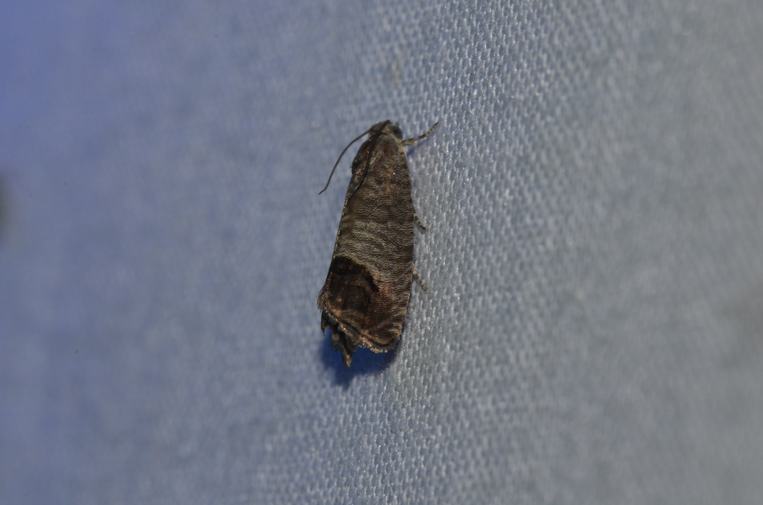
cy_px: 252
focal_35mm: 158
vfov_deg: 8.7
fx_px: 3331
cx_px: 382
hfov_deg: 13.1
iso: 500
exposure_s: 1/60
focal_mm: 105
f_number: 20
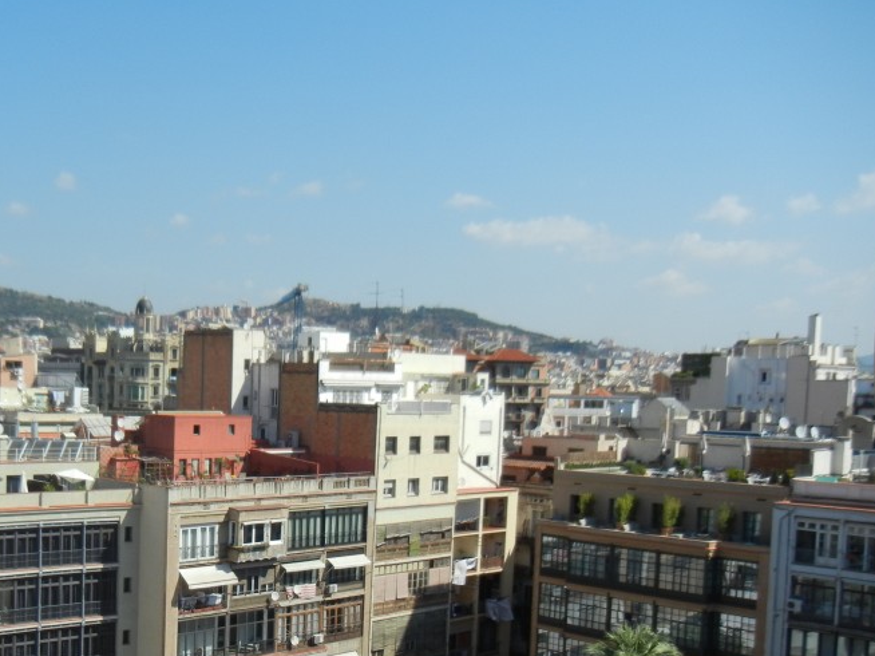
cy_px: 478
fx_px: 1188
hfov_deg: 39.3
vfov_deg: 30.4
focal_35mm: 47
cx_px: 210
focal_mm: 5.4
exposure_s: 1/459
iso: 160
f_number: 7
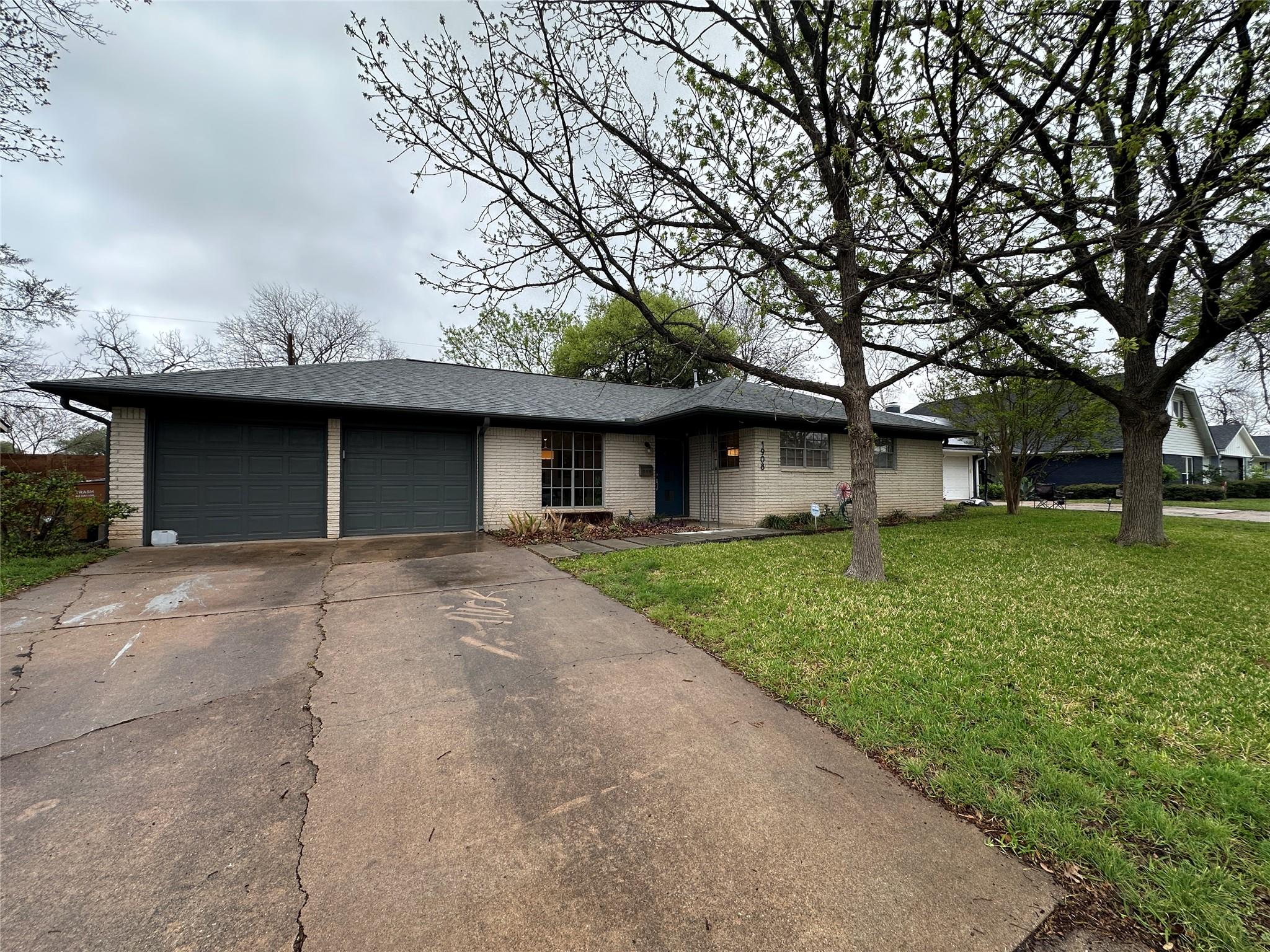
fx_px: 514
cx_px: 635
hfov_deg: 102.1
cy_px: 476
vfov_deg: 85.7
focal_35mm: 14
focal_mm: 2.22
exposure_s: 1/146
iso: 40
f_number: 2.2
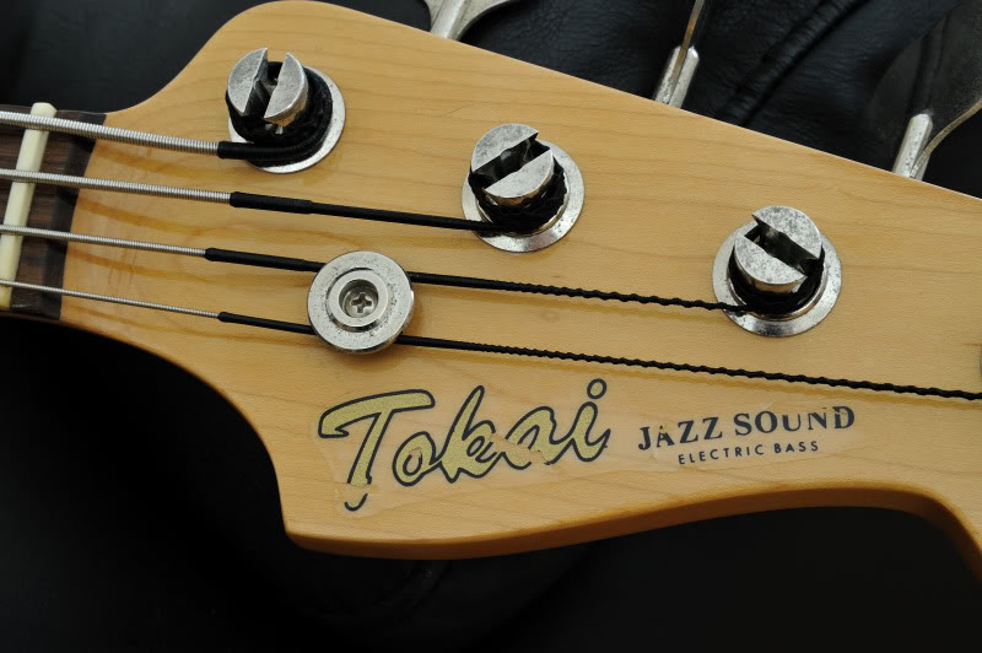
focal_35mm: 75
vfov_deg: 18.2
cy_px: 326
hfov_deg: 27.0
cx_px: 491
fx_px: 2044
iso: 200
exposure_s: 1.6
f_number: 16
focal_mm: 75
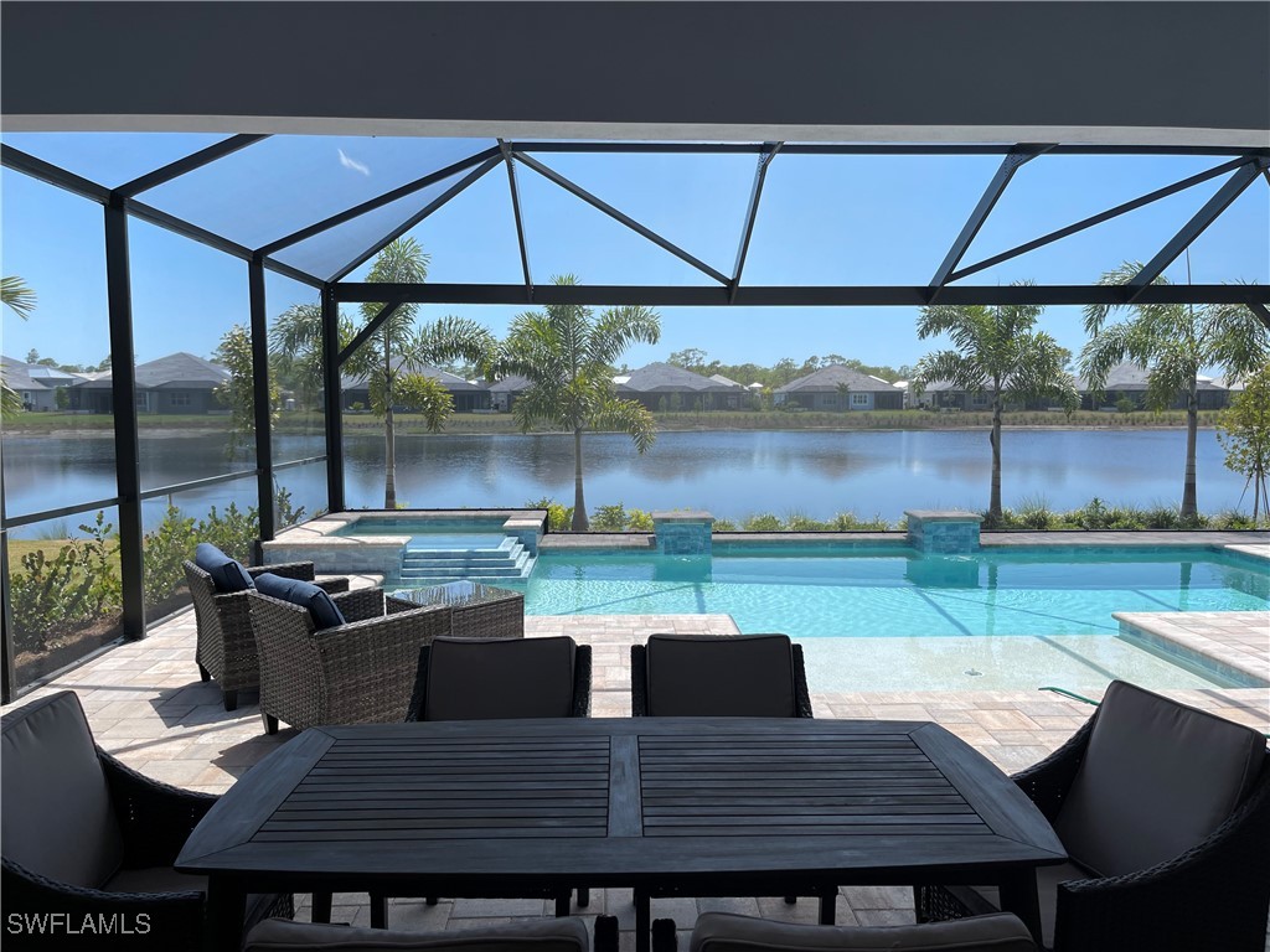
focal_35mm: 26
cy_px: 476
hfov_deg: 67.3
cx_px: 635
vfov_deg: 53.1
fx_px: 954
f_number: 1.6
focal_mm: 5.1
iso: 32
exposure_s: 1/1976
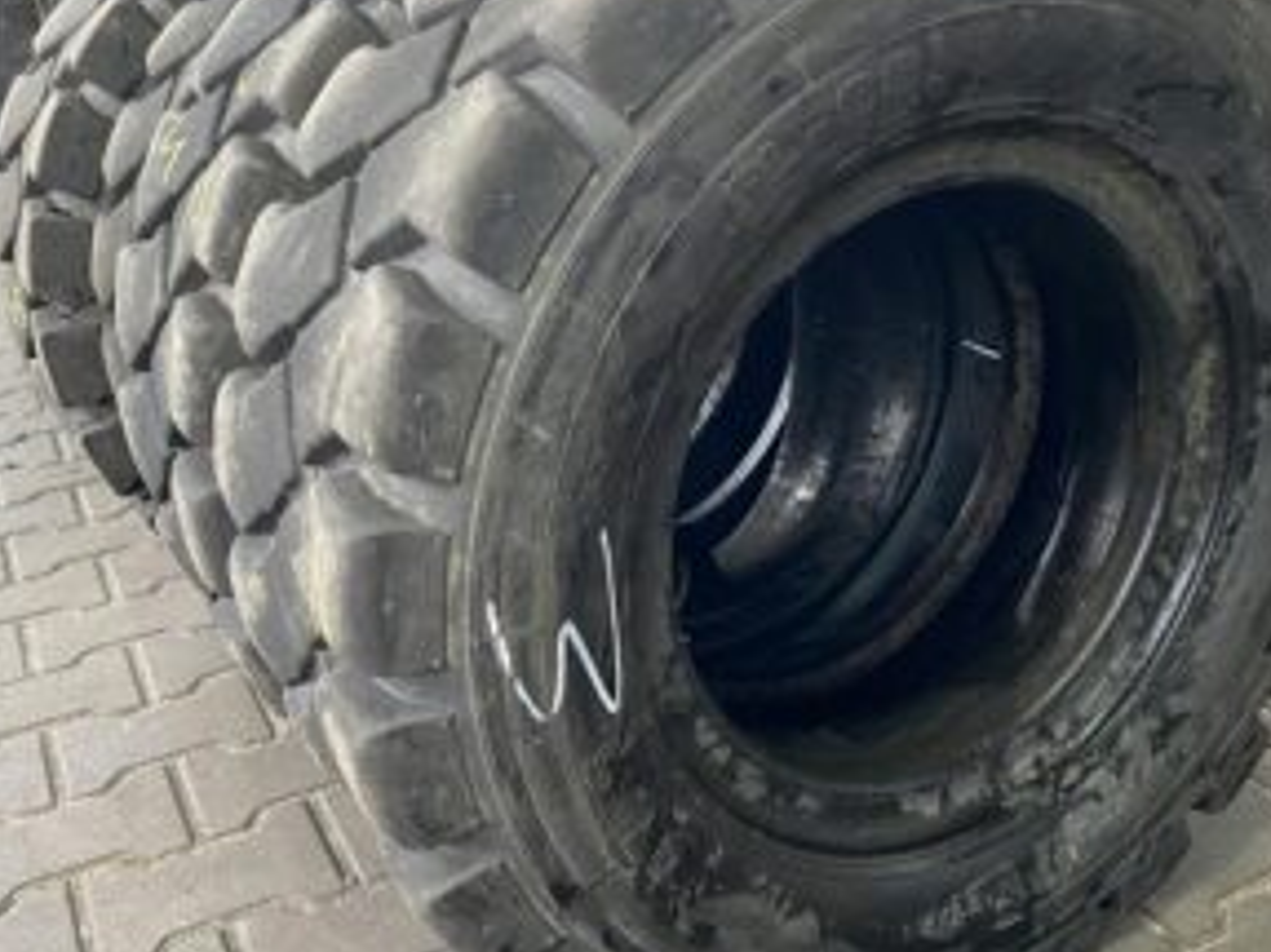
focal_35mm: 39
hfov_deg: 47.6
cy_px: 436
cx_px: 762
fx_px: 1431
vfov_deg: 36.8
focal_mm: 4.25
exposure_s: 1/50
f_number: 1.8
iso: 250
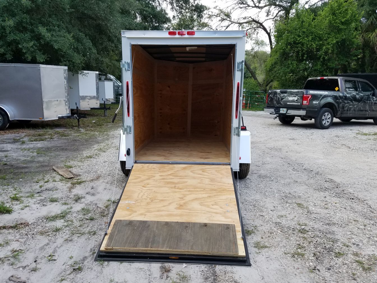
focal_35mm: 27
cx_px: 187
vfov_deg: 51.4
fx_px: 294
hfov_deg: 65.3
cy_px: 143
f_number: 1.7
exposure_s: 1/602
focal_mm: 4.2
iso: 50
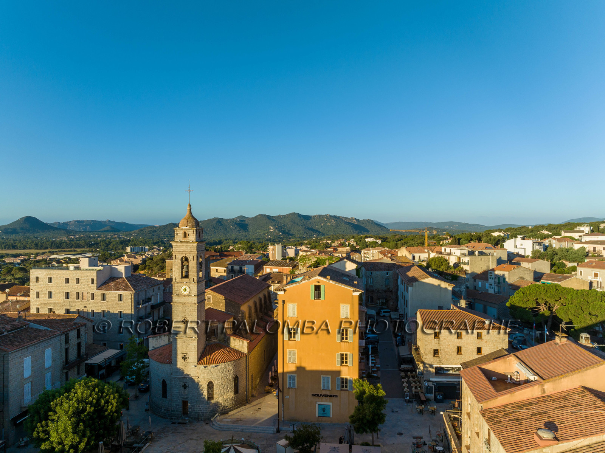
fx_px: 419
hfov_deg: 71.6
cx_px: 302
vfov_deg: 56.8
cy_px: 226
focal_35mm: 24
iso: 100
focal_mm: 12.3
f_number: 11
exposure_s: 1/80
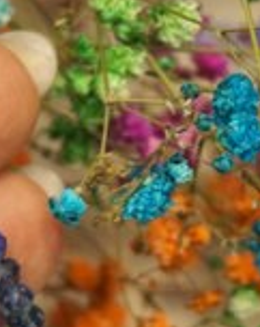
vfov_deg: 9.8
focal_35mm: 196
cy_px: 303
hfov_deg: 7.7
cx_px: -125
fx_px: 1895
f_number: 5.6
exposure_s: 1/80
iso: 3200
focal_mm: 47
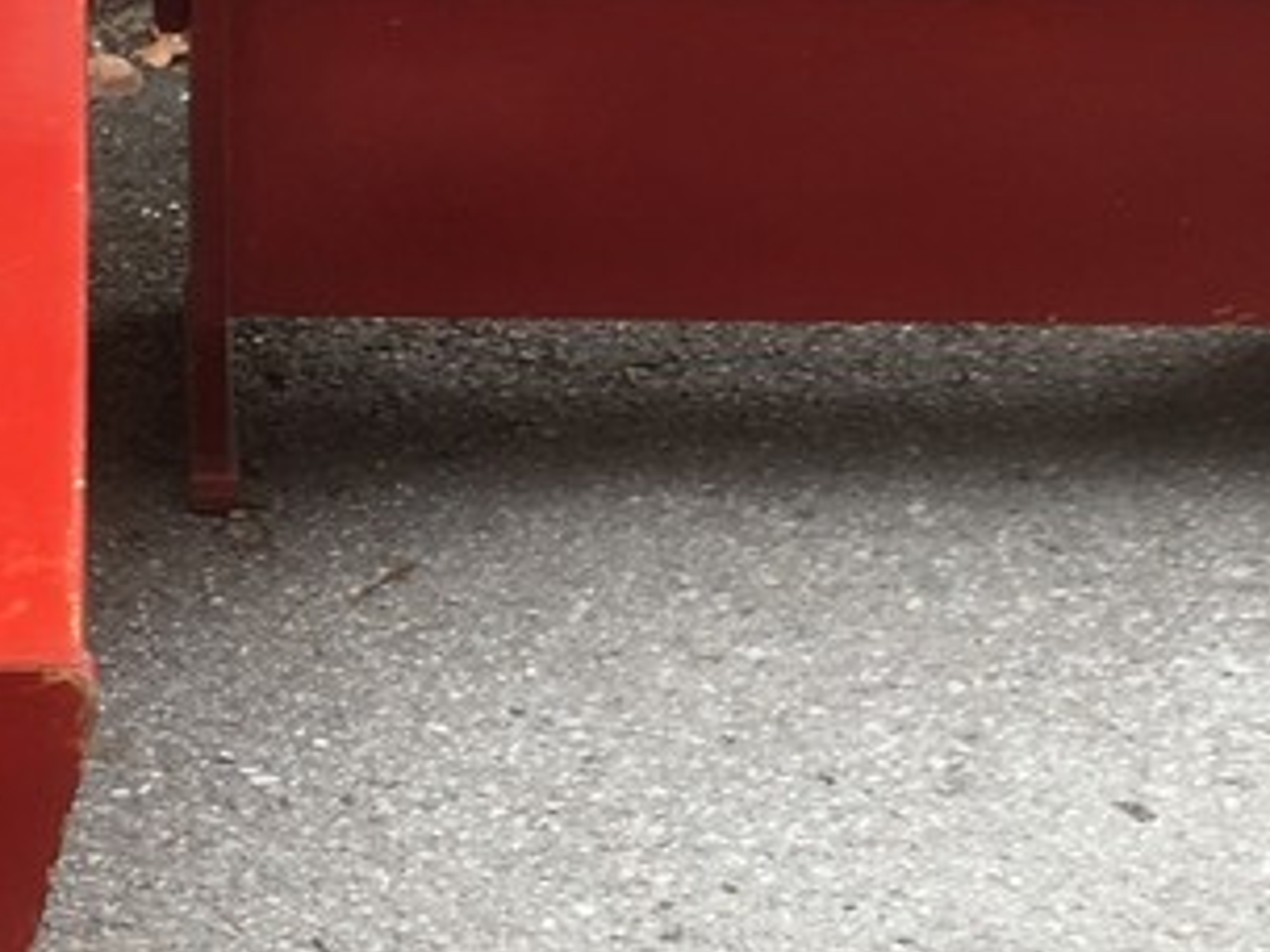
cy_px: 380
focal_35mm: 81
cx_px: 138
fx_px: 2972
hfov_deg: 23.5
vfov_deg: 18.2
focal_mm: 4.15
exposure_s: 1/100
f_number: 2.2
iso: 25
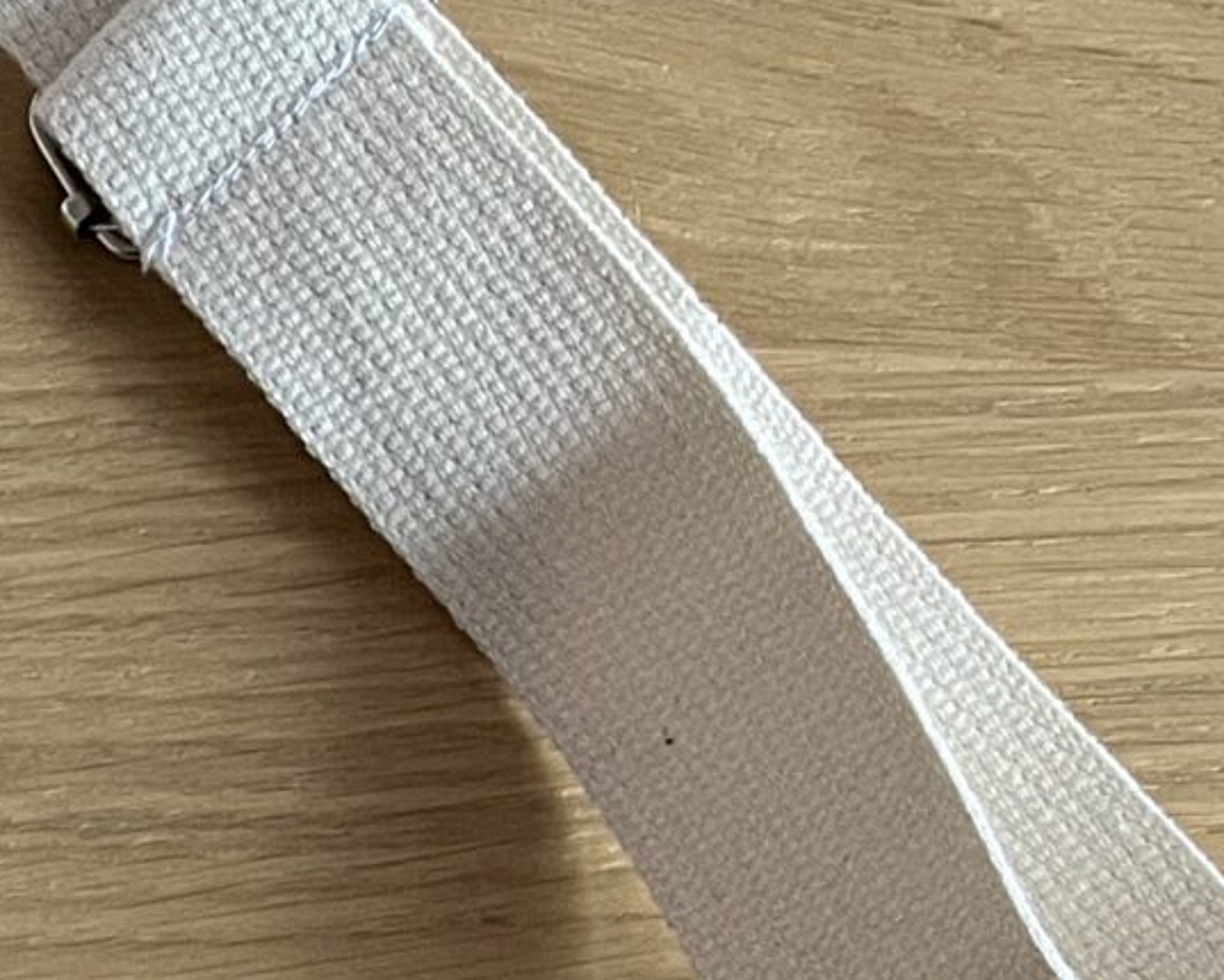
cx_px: -545
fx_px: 4385
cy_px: 2687
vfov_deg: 10.2
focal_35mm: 121
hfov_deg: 14.9
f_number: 1.6
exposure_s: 1/84
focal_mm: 5.1
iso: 125
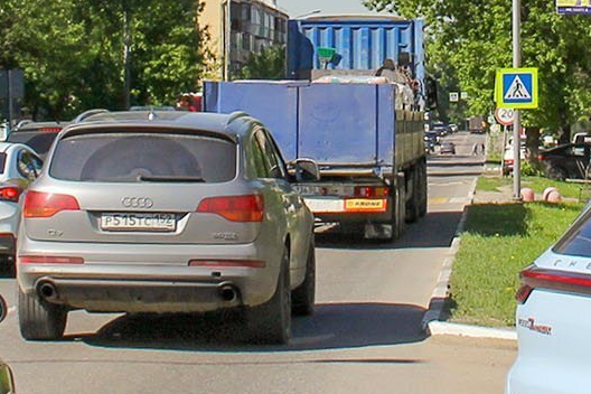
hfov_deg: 7.5
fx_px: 4531
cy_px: -87
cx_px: 384
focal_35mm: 276
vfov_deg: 5.0
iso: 100
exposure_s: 1/320
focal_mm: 18
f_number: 9
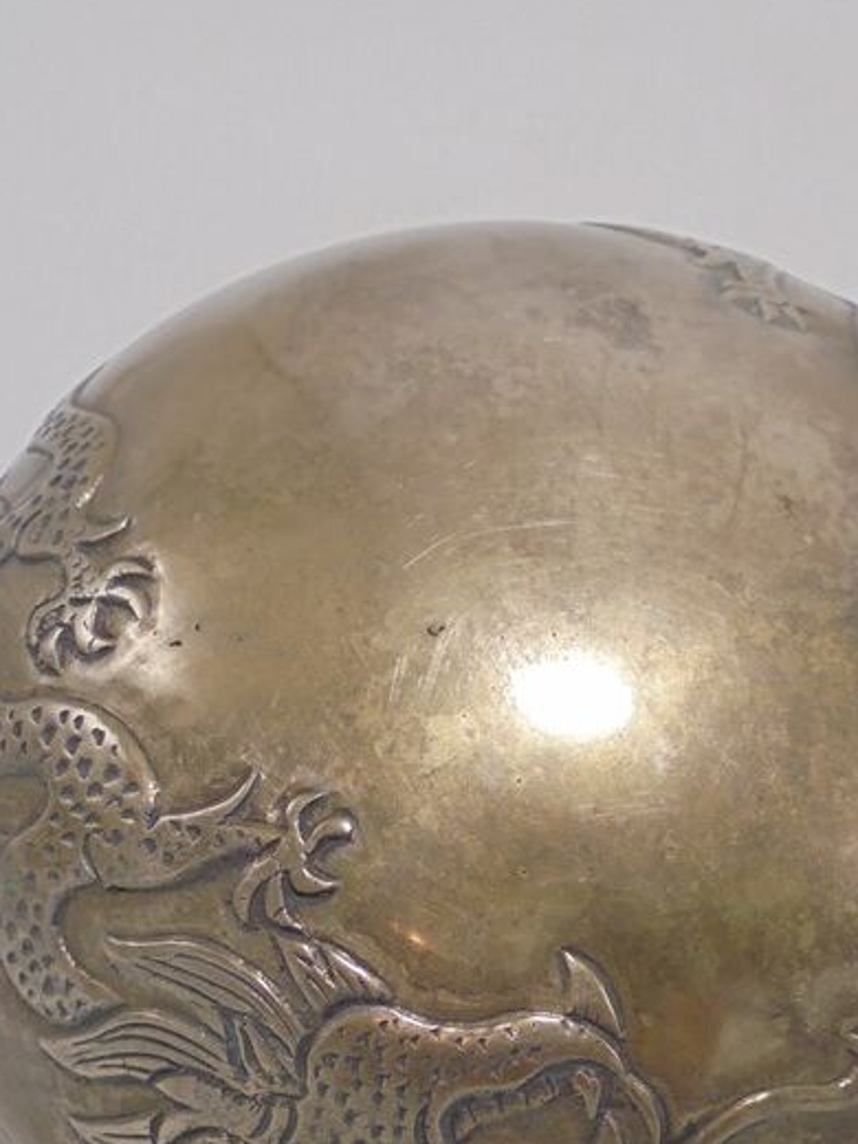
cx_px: 512
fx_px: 1487
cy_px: 781
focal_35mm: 45
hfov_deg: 32.1
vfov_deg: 41.4
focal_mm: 4.6
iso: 100
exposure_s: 1/100
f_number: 3.5
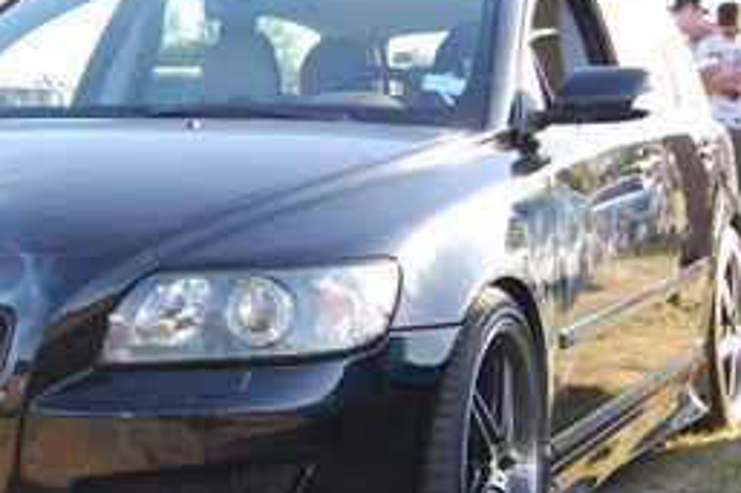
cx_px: 205
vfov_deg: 14.1
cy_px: 294
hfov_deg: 20.9
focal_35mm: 97
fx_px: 1995
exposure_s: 1/500
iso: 400
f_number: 4
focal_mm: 26
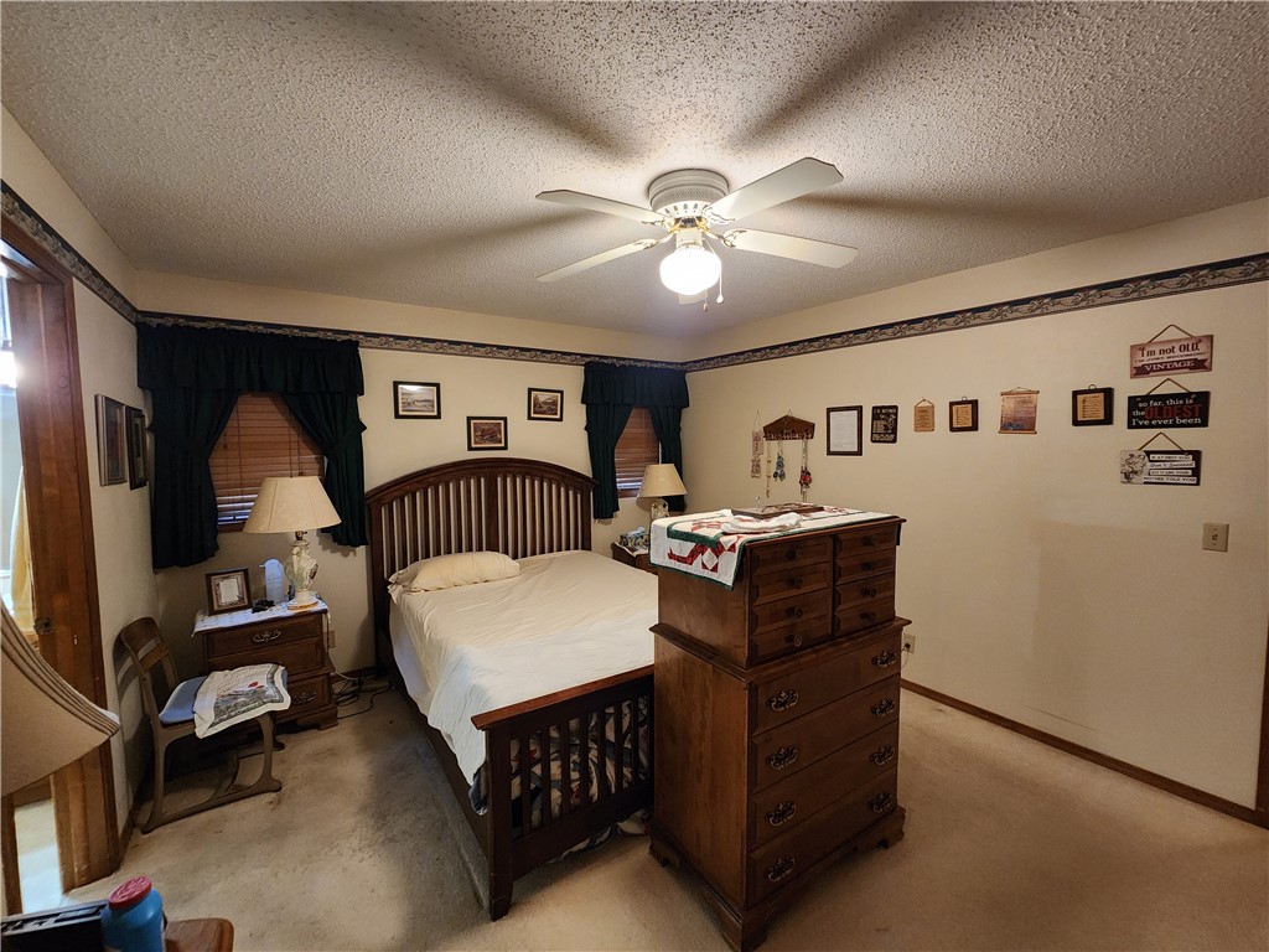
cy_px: 476
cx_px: 634
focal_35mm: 13
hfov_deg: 106.2
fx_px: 477
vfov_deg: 89.9
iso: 500
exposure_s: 1/30
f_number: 2.2
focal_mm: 2.2
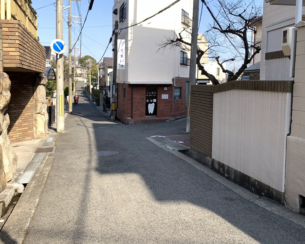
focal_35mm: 30
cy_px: 110
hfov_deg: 58.7
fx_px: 271
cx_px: 145
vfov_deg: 48.4
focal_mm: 4.25
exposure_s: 1/623
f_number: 1.8
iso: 25
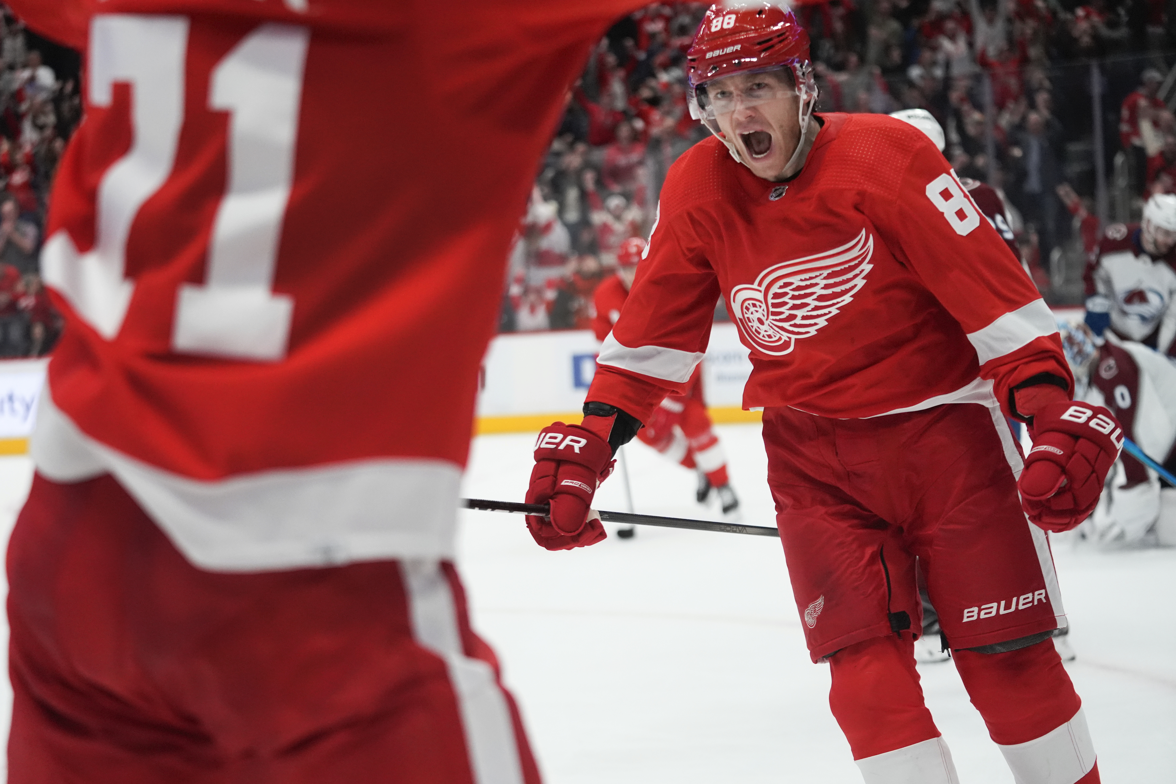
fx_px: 2286
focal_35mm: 70
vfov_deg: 19.5
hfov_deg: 28.8
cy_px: 392
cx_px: 588
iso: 4000
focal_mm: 70
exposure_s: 1/3200
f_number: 2.8
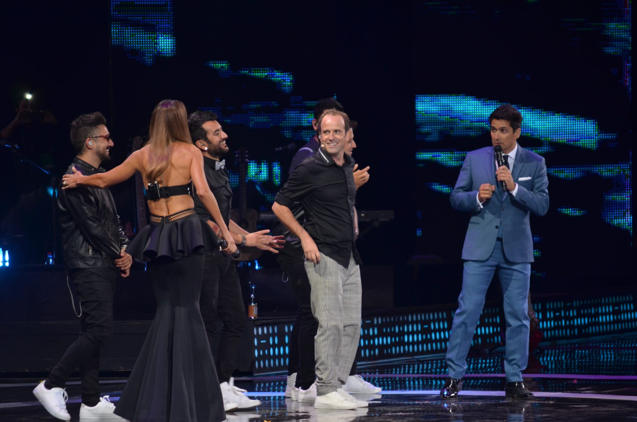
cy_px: 211
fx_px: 5297
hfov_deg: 6.9
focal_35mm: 300
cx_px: 318
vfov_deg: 4.6
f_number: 5.6
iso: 800
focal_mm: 200
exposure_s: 1/125
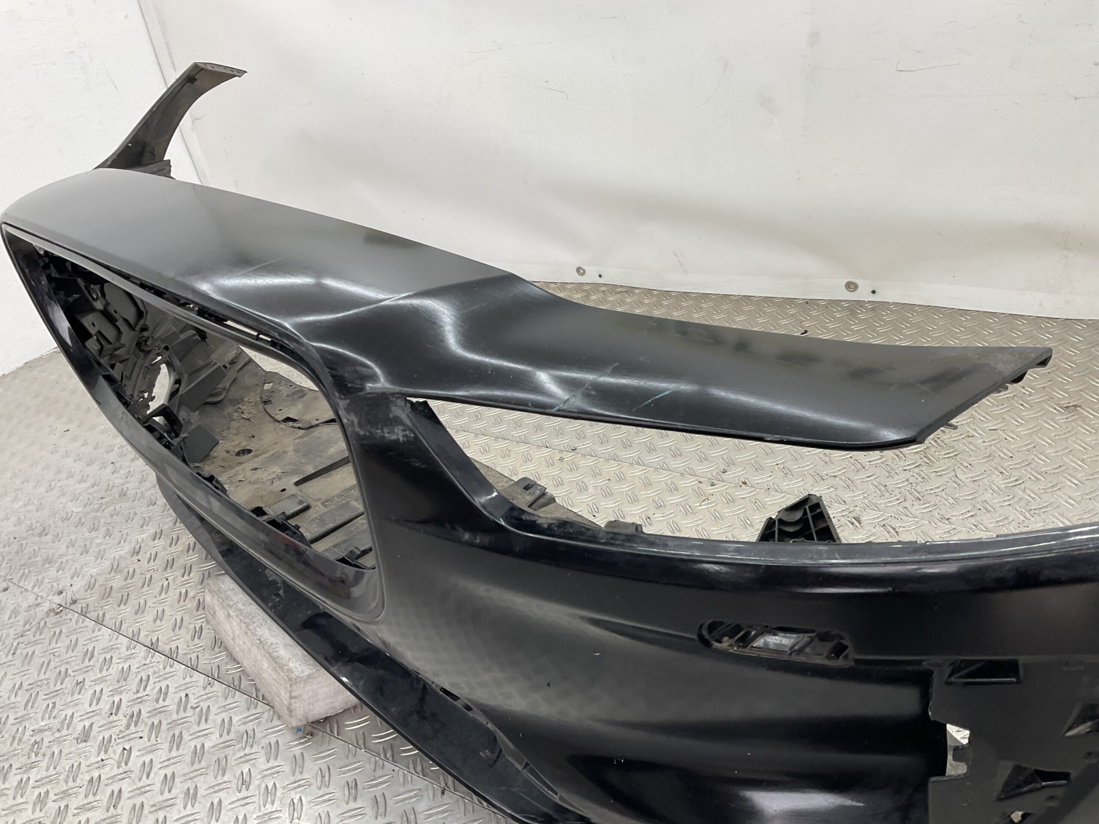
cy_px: 412
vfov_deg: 48.2
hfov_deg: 61.7
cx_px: 550
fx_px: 921
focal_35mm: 29
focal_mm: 3
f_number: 1.8
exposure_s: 1/120
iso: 32
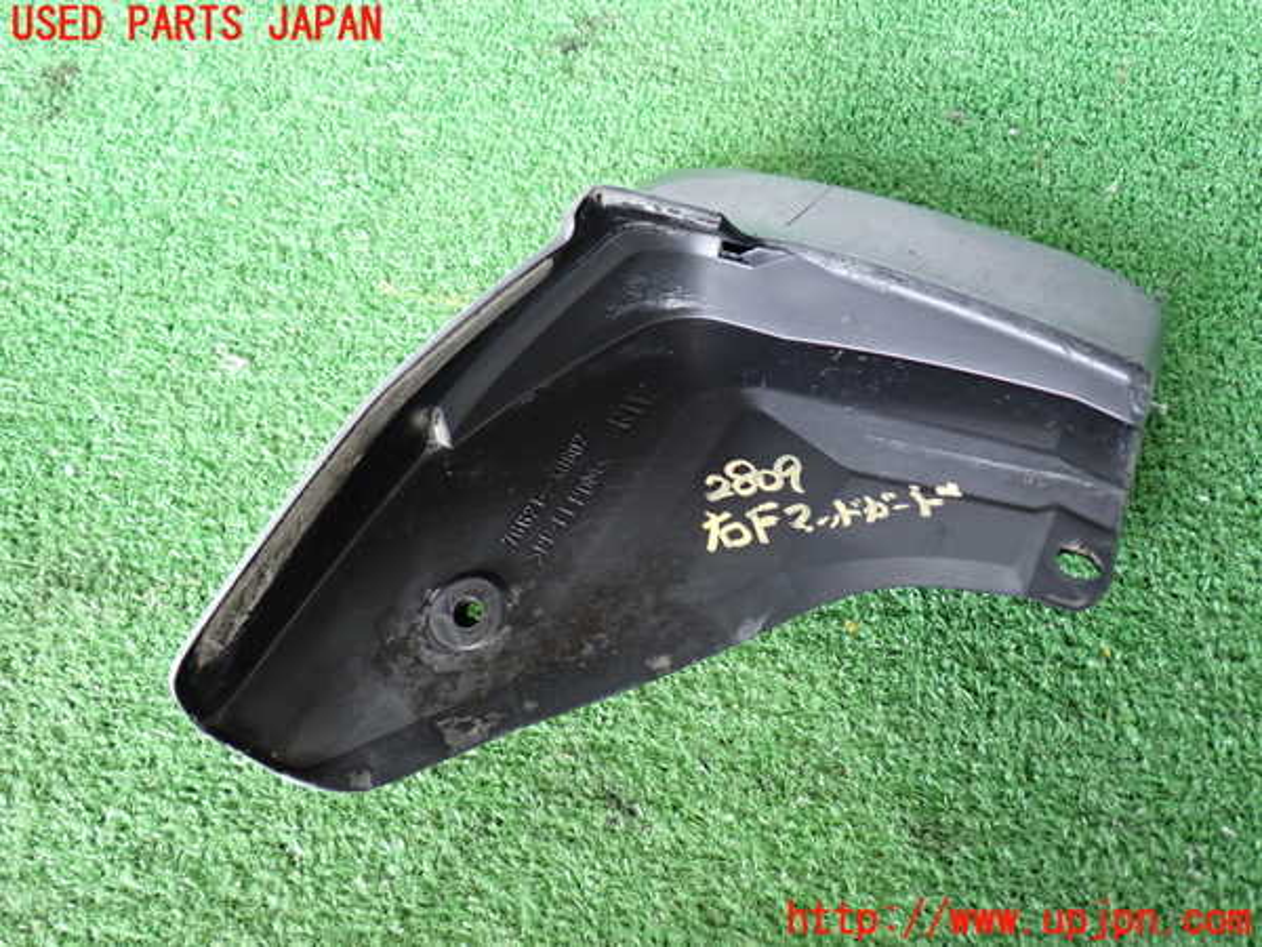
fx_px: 1167
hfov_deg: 56.8
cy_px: 474
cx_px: 631
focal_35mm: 32
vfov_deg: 44.2
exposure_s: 1/30
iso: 500
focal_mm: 5.79
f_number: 2.4
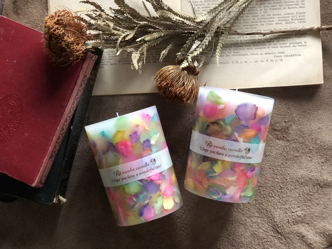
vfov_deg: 25.7
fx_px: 547
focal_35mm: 57
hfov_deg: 33.8
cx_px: 166
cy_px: 124
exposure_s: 1/30
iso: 320
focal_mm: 6.6
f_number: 2.8
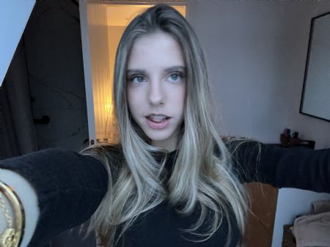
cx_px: 165
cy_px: 124
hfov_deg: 74.0
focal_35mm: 23
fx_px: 219
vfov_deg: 58.8
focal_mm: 2.71
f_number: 2.2
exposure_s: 1/20
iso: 640
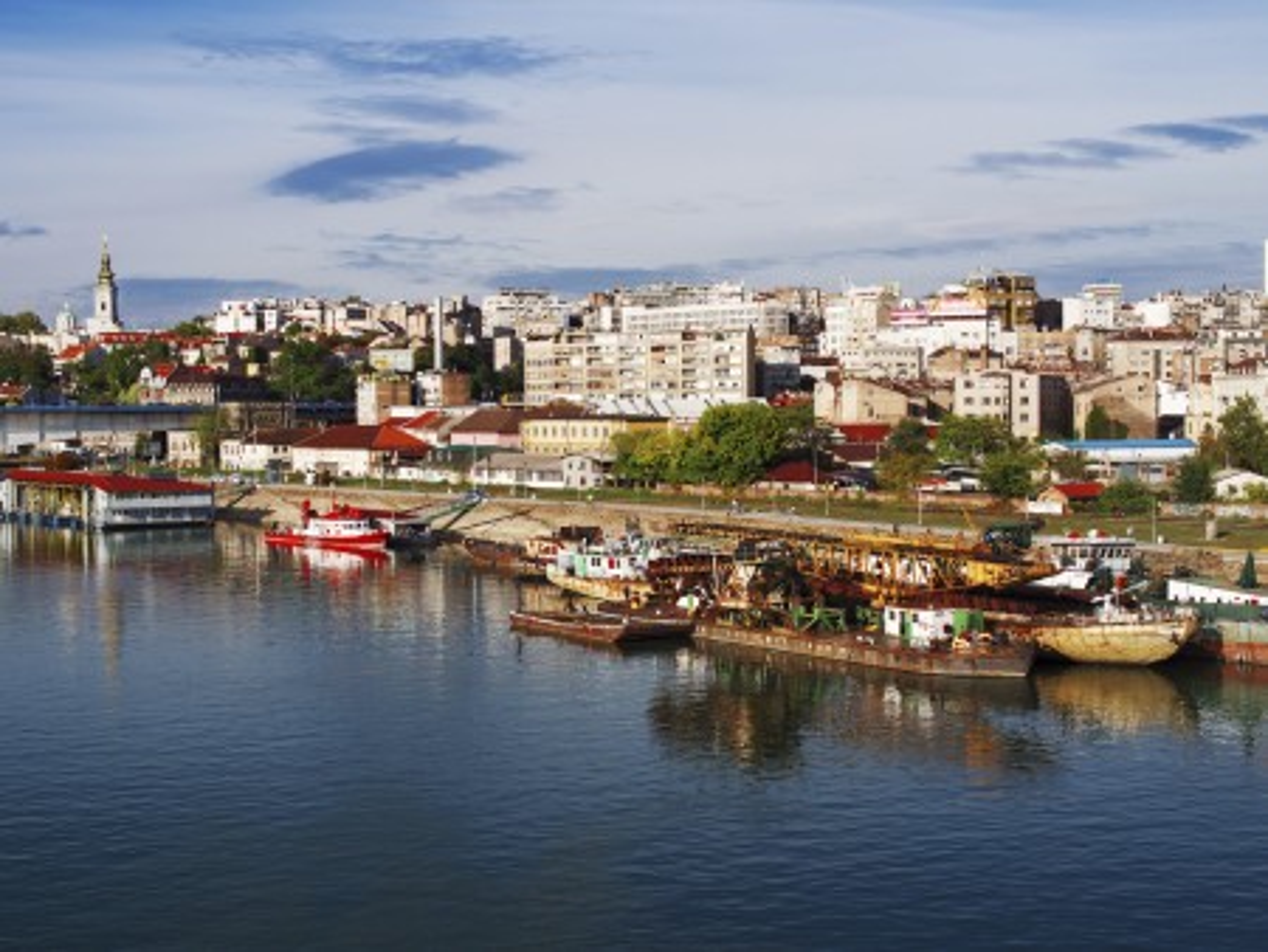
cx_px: 634
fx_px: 1833
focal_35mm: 50
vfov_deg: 29.1
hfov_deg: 38.2
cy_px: 476
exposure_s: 1/640
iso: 200
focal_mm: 25
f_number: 7.1
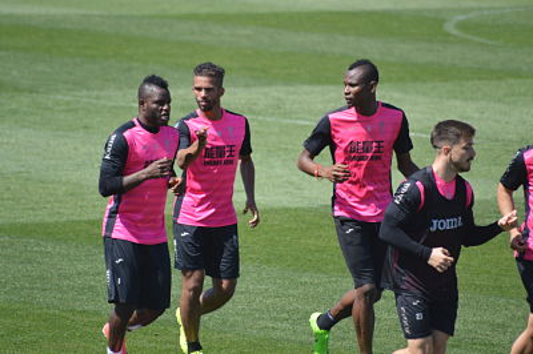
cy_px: 177
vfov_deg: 3.0
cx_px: 266
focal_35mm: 450
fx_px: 6657
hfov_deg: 4.6
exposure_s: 1/1250
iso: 400
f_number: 5.6
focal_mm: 300
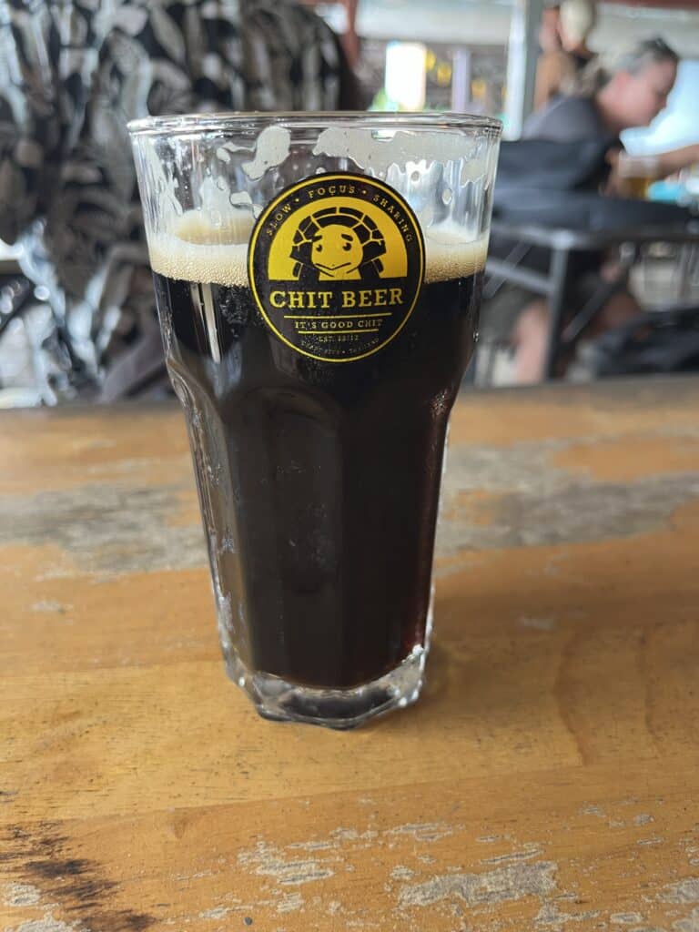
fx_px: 700
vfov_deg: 67.3
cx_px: 350
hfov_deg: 53.1
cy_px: 466
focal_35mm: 26
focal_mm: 5.1
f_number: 1.6
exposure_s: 1/50
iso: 125
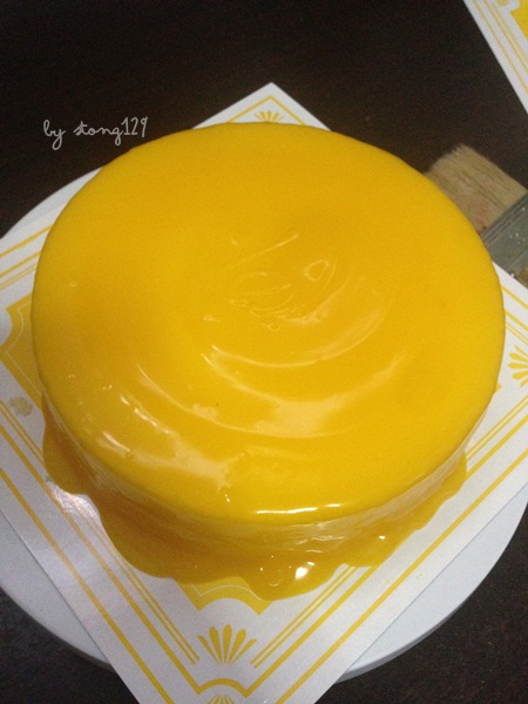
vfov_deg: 55.4
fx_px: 671
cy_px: 352
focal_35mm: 33
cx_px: 264
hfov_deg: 42.9
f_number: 2.4
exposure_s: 1/20
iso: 400
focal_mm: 4.12
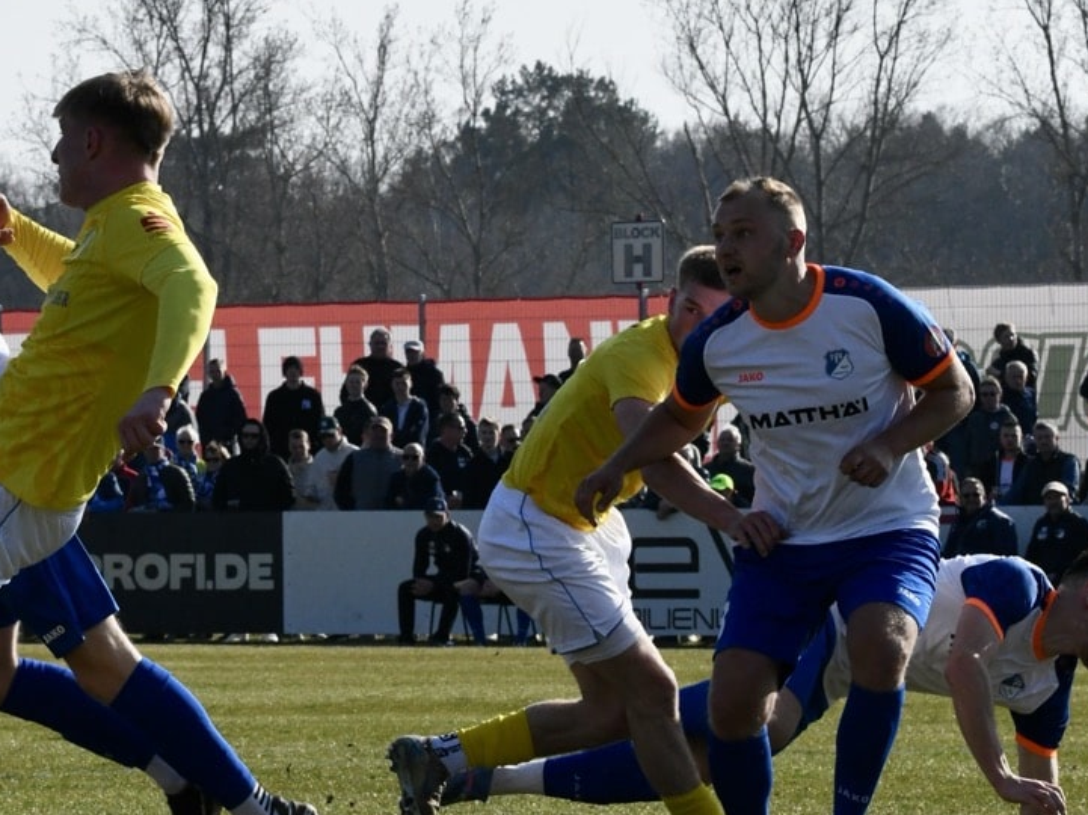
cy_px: 553
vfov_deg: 6.7
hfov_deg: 8.9
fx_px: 6974
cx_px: 457
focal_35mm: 222
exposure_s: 1/1600
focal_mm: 130
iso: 2500
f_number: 18
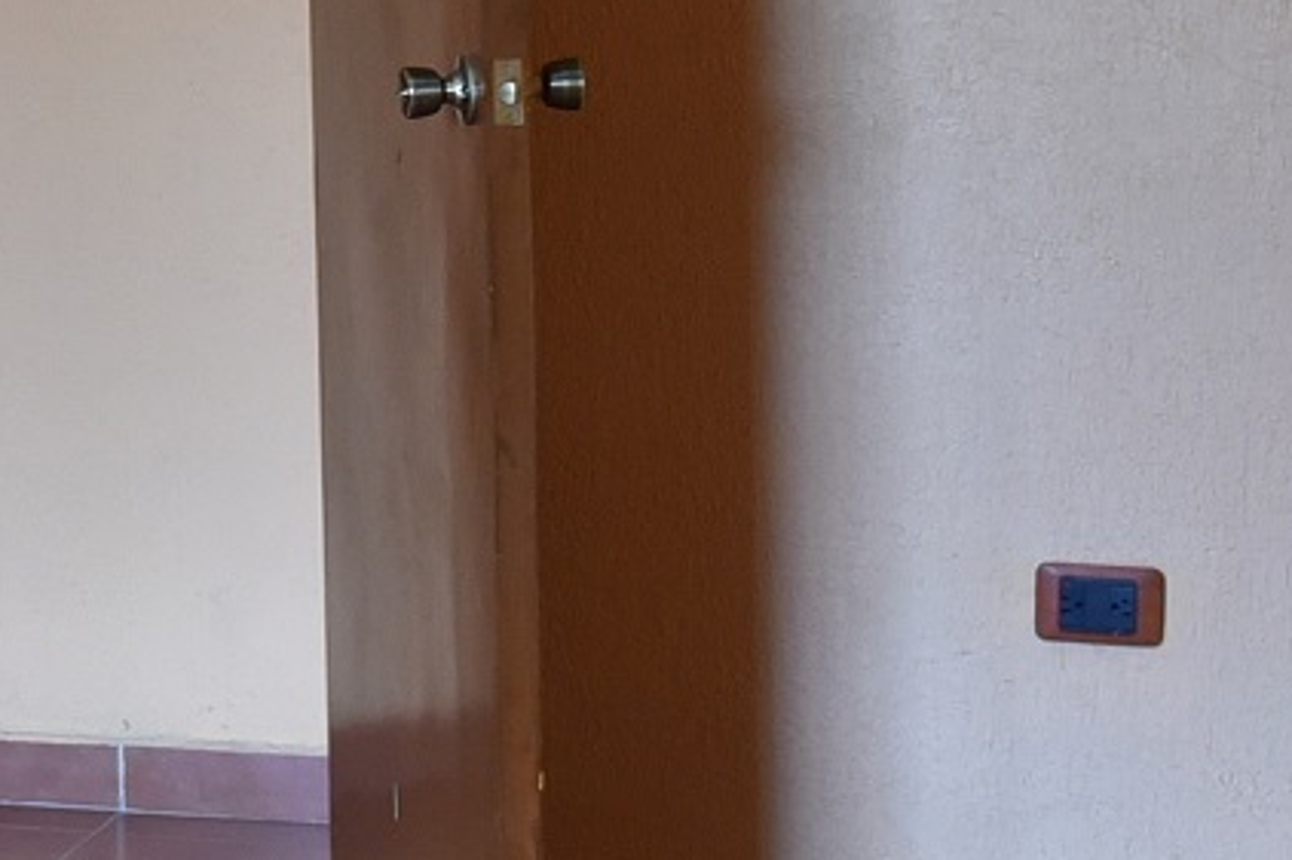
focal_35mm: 127
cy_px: 109
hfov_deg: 15.5
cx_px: -263
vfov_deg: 10.7
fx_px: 4556
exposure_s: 1/60
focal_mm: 24
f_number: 6.3
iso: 2000
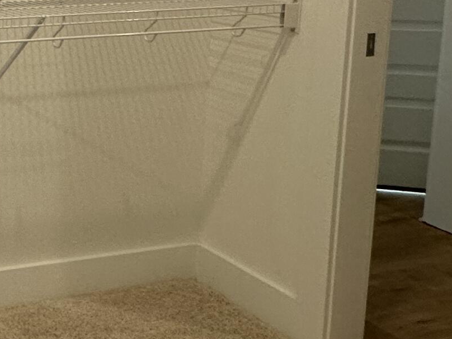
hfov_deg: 27.2
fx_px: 679
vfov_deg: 26.5
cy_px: -1
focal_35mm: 52
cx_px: -206
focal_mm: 2.22
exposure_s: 1/120
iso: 160
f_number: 2.2
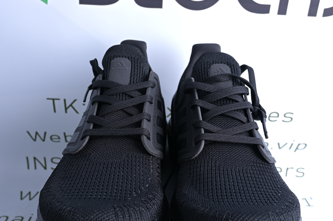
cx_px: 165
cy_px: 125
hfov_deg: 43.6
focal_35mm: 45
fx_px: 416
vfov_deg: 29.8
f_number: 8
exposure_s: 1/200
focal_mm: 30
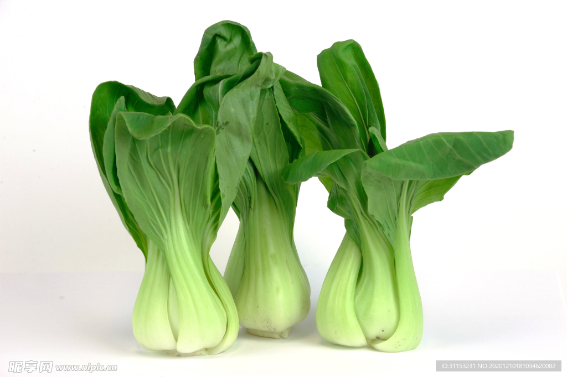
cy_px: 188
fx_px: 2124
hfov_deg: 15.2
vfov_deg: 10.1
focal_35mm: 135
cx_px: 284
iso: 200
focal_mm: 135
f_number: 14
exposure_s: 1/8
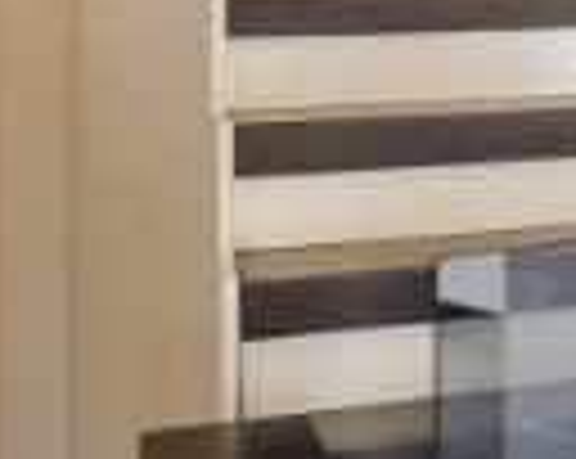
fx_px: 1821
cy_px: -58
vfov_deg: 14.0
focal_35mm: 107
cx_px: 1476
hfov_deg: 12.7
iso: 400
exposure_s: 1/40
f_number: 4
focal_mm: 7
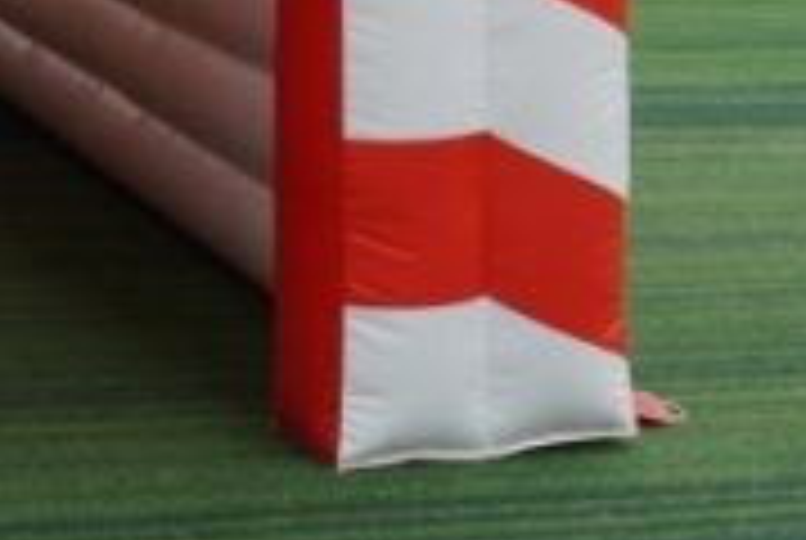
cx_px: -5
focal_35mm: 137
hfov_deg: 14.7
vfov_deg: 9.7
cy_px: -304
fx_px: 3072
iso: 100
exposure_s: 1/200
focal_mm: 16
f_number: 8
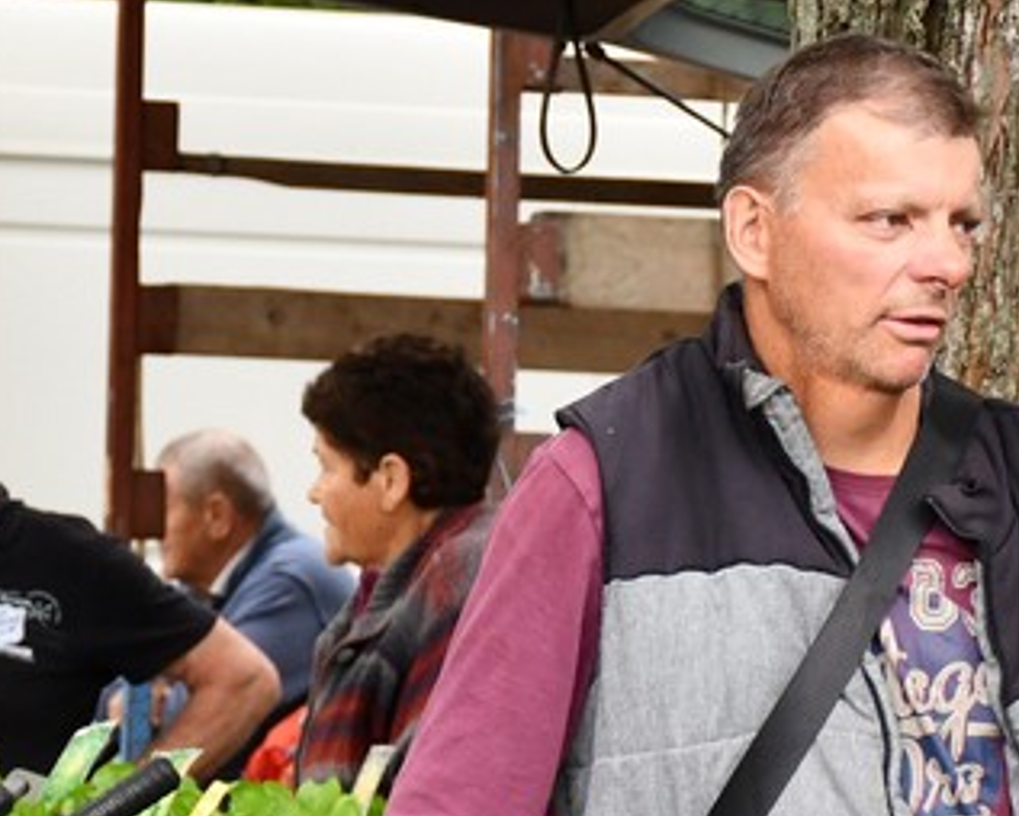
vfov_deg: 5.5
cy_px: 805
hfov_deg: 6.8
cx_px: 855
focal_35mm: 282
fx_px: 8510
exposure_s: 1/250
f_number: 5
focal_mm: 62
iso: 1000
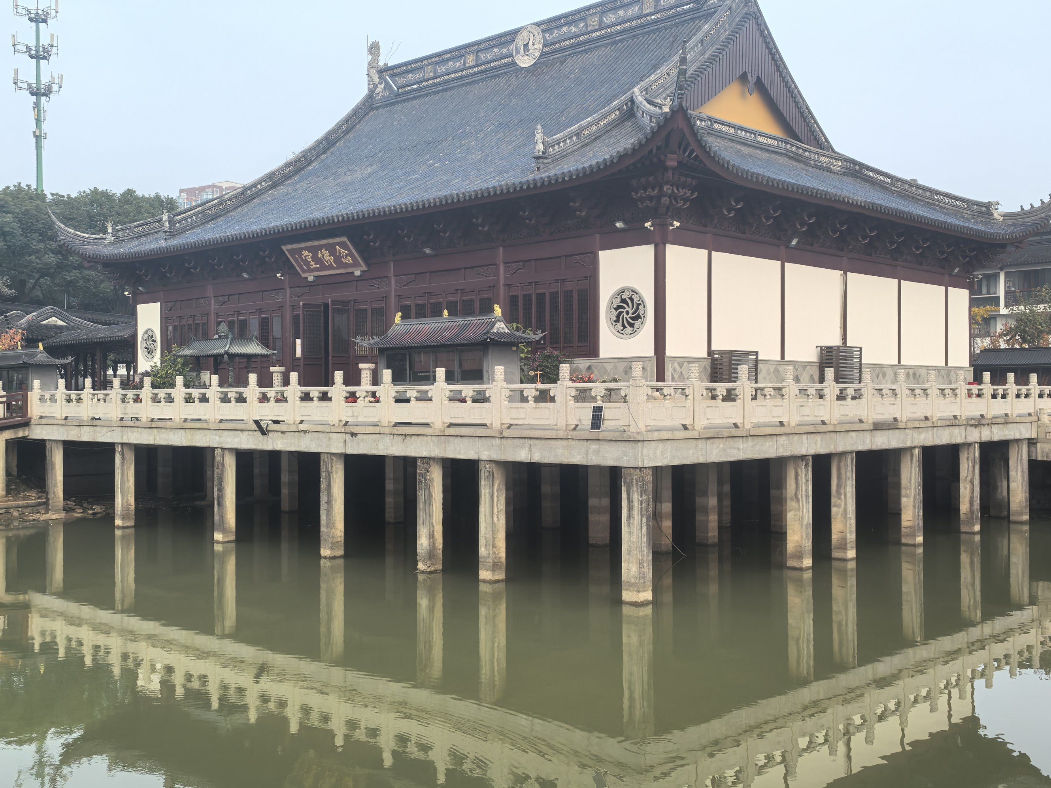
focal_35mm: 38
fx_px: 1154
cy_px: 399
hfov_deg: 49.0
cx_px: 539
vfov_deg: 37.7
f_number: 2
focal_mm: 5.75
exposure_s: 1/357
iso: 50
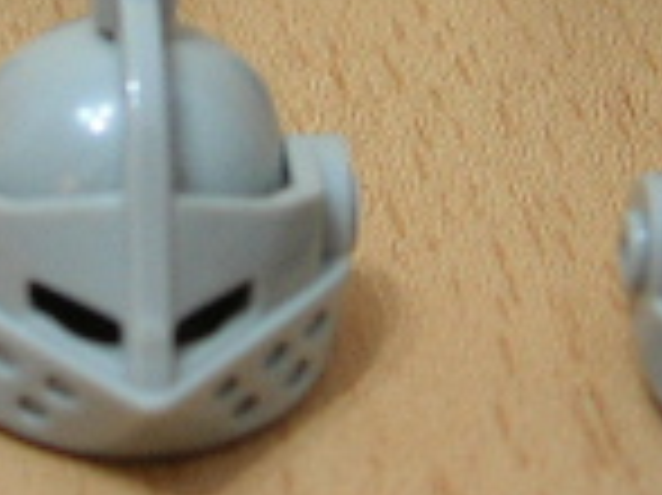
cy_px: -22
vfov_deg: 8.9
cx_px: -9
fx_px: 3172
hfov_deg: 11.8
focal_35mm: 166
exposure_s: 1/3.5
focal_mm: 7.8
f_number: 2.8
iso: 79
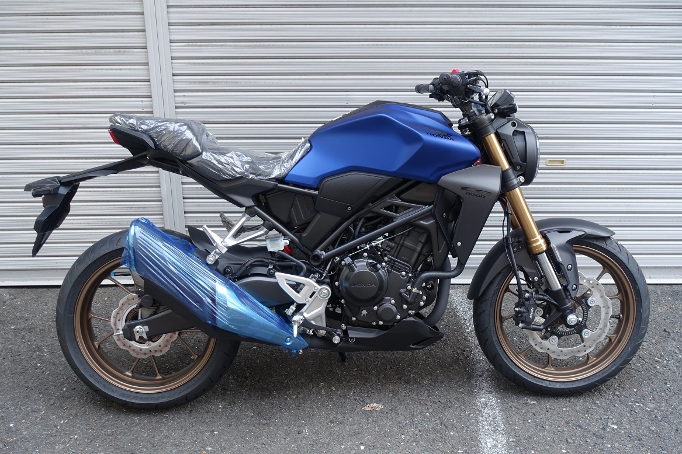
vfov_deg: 33.4
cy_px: 227
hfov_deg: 48.5
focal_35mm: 40
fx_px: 758
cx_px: 341
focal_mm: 14.5
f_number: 3.2
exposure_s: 1/100
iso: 125
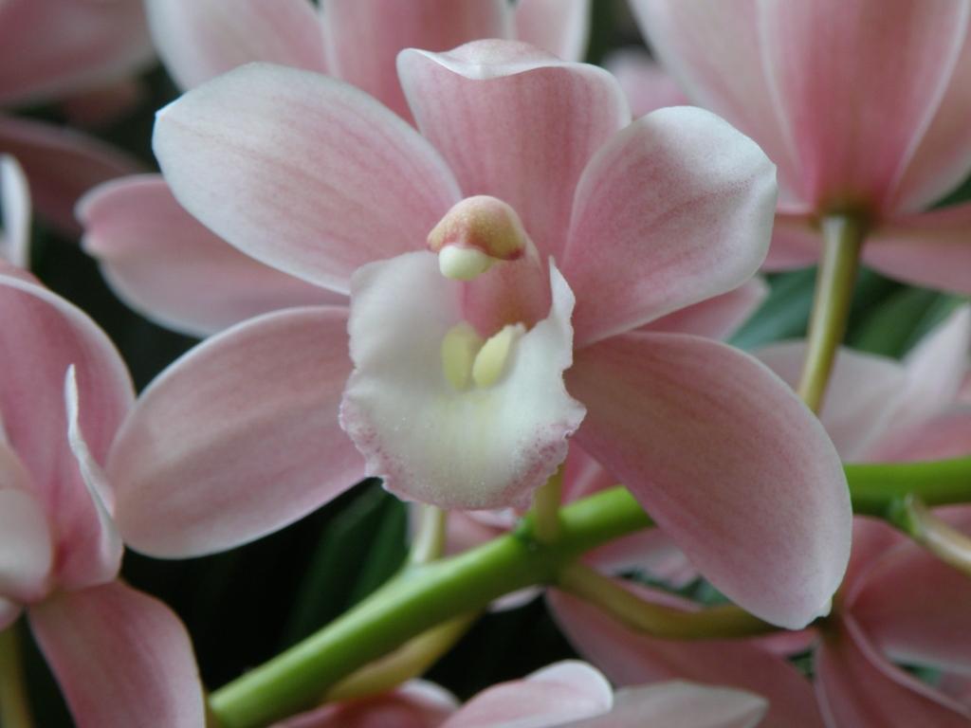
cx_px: 486
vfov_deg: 11.2
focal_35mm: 132
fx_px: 3703
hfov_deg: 14.9
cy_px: 364
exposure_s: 1/15
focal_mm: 23.37
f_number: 4.3
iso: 125
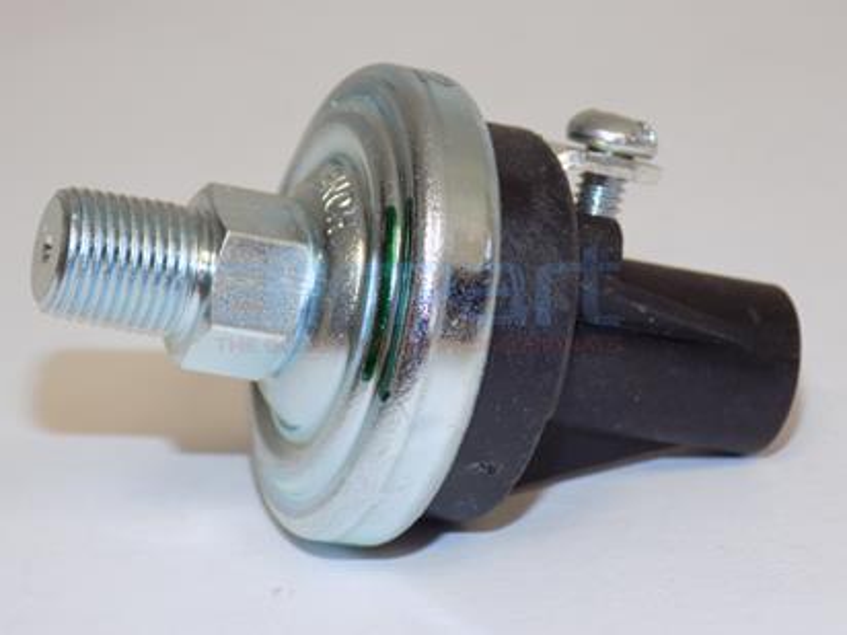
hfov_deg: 16.7
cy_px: 318
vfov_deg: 12.6
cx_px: 424
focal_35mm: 118
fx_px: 2887
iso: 280
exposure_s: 1/30
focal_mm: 20.9
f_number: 4.8
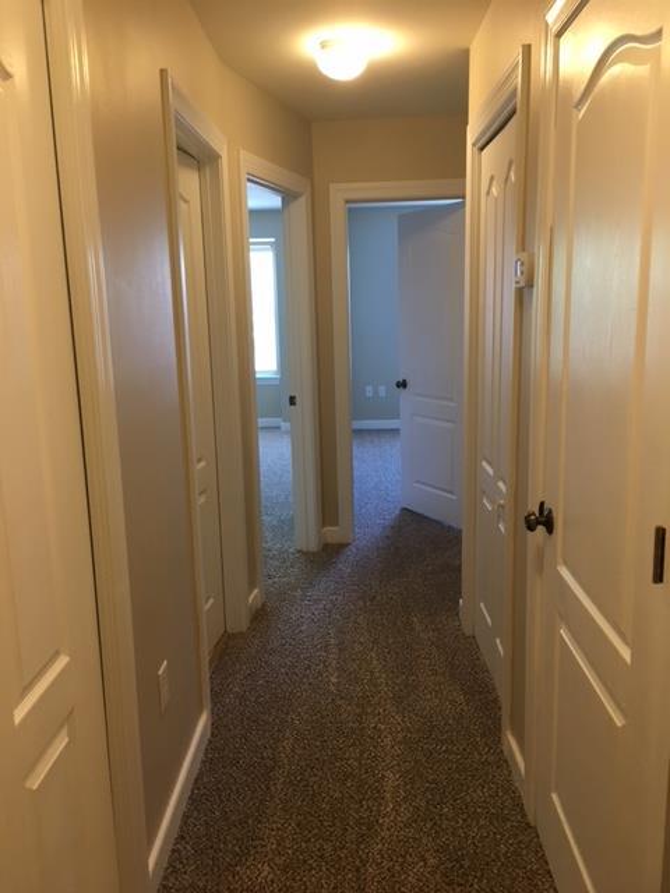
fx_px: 748
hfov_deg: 48.2
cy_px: 446
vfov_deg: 61.7
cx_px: 335
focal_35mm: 29
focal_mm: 4.15
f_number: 2.2
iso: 100
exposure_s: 1/30
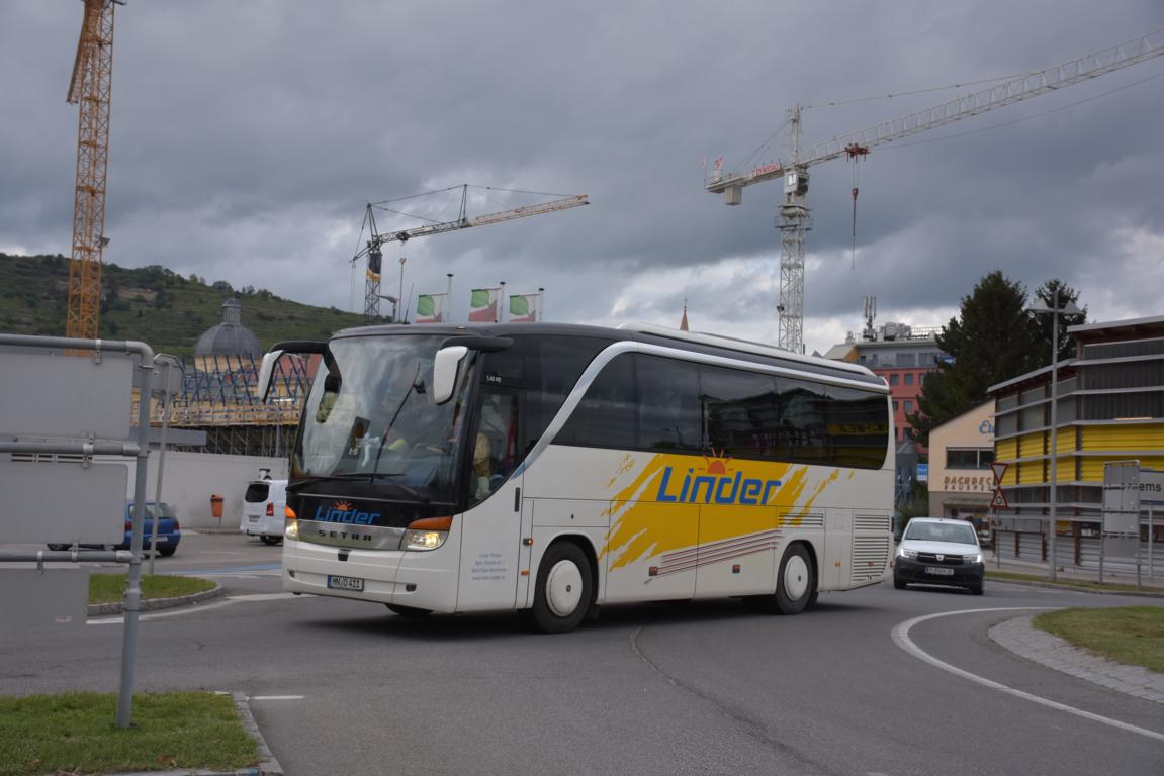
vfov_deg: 29.9
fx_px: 1455
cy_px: 388
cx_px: 582
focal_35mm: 45
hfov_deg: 43.6
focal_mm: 30
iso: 500
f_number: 4
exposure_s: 1/2500
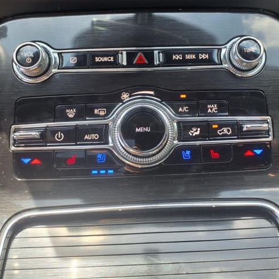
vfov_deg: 51.1
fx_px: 292
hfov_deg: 51.0
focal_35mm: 32
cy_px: 140
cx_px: 155
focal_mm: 3.58
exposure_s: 1/139
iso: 40
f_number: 1.9
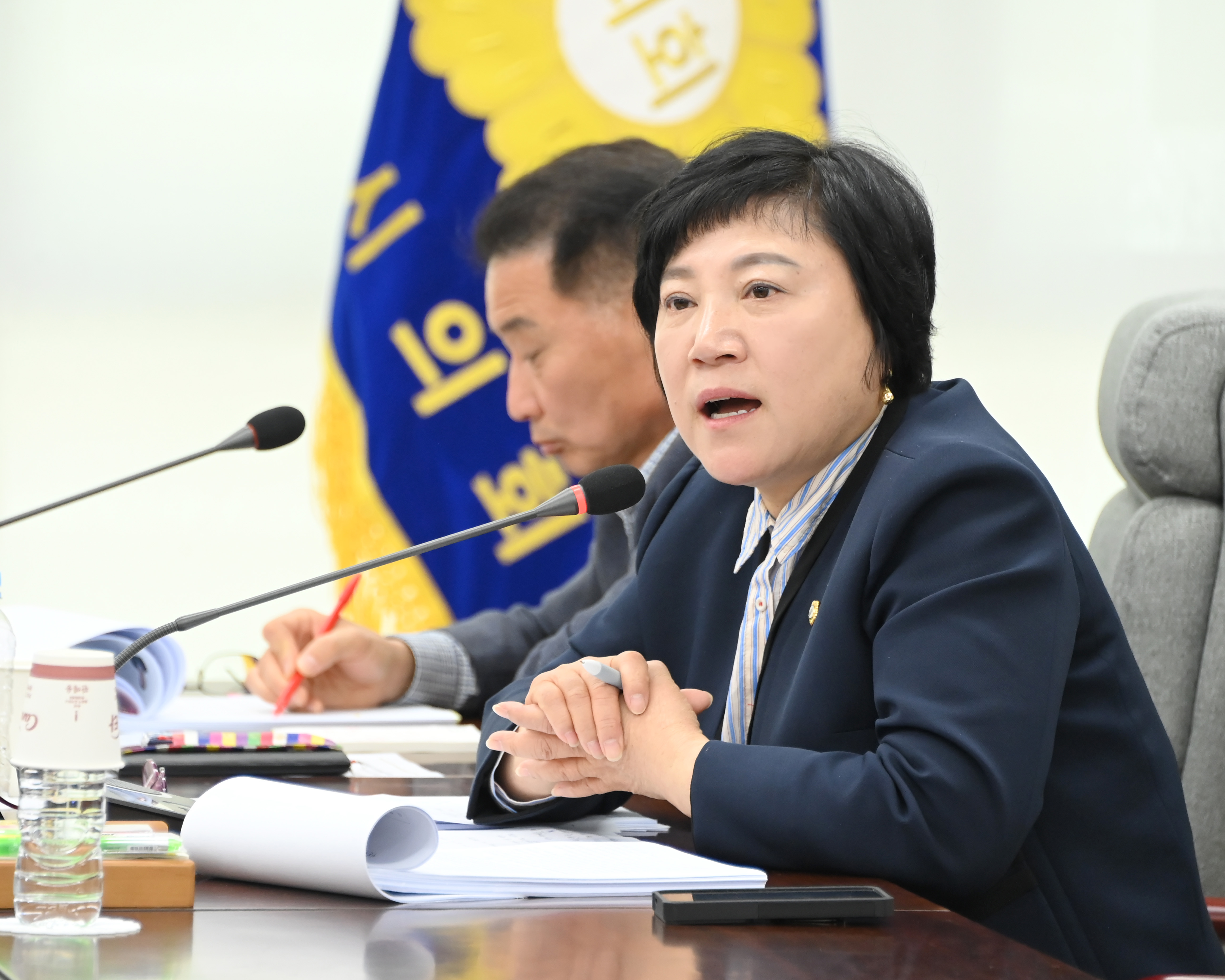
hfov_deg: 8.2
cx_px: 585
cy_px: 489
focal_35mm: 237
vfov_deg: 6.5
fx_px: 8592
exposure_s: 1/160
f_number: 5.6
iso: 3200
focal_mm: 210
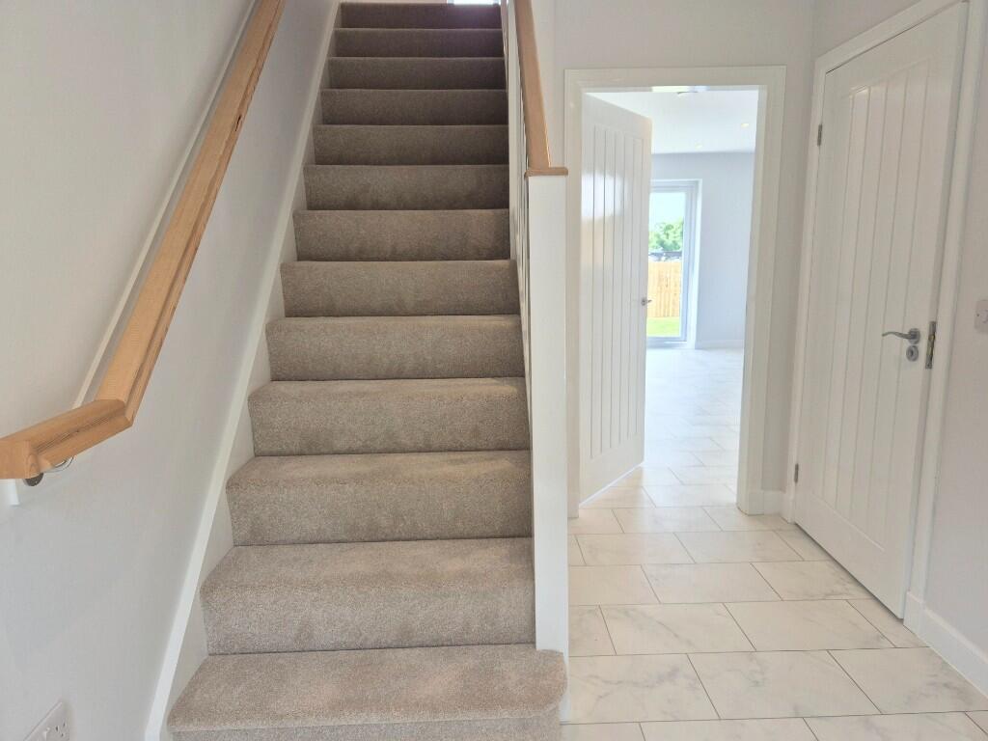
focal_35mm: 23
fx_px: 656
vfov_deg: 58.9
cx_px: 494
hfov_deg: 73.9
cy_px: 370
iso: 25
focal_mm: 5.4
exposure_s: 1/116
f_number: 1.8
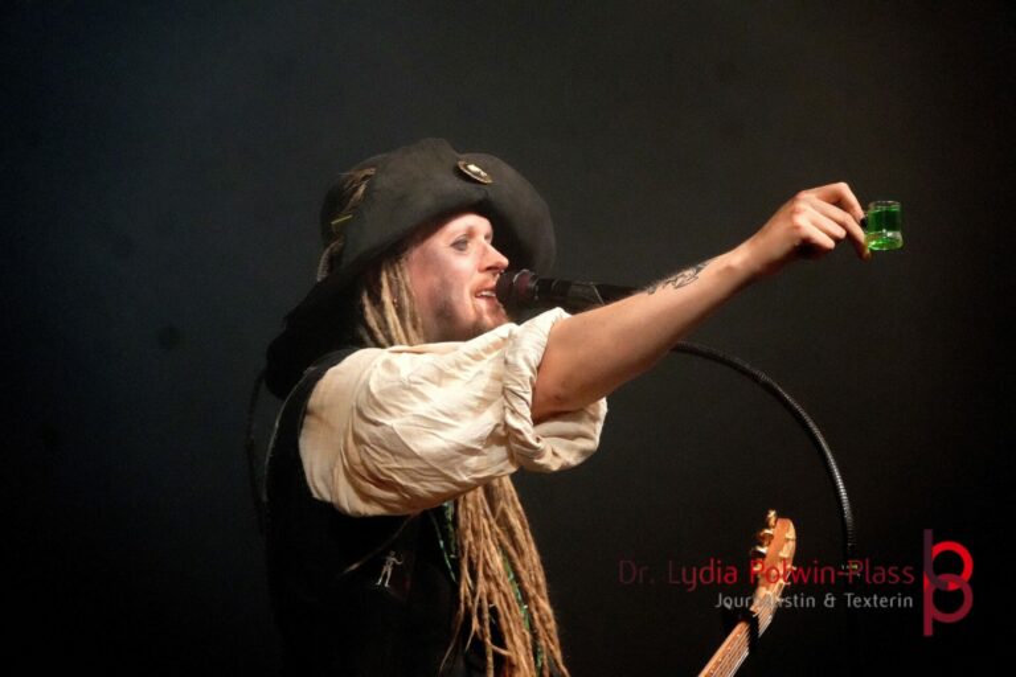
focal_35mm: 202
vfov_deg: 6.8
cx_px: 508
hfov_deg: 10.2
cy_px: 338
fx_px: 5715
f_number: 5.6
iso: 6400
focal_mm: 135
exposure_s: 1/160
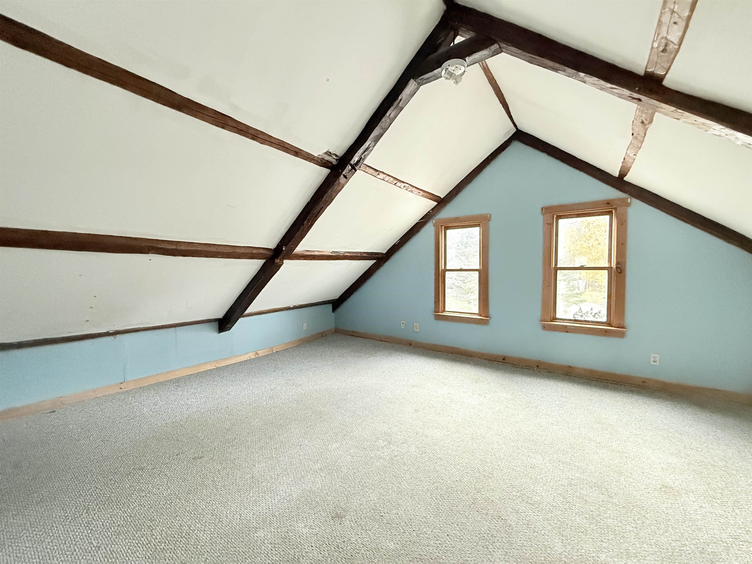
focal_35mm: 14
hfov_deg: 102.1
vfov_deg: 85.7
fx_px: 304
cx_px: 376
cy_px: 282
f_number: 2.2
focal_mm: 2.22
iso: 800
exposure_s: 1/60
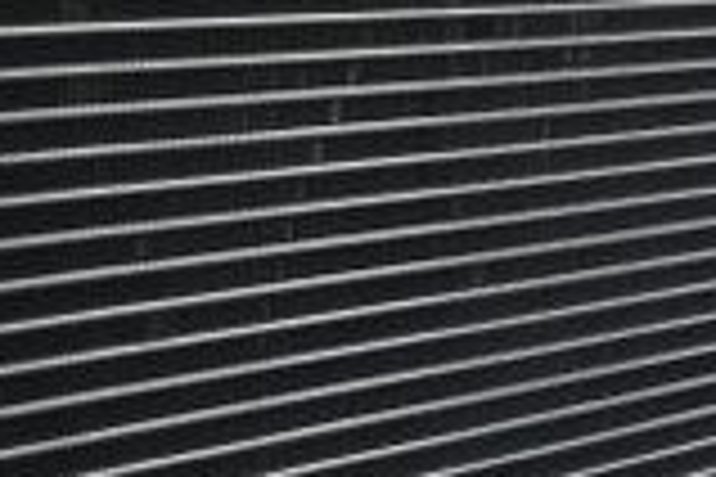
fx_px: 2822
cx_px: 248
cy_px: 459
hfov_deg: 14.4
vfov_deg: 9.6
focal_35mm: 142
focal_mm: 25
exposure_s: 1/40
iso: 250
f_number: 4.2
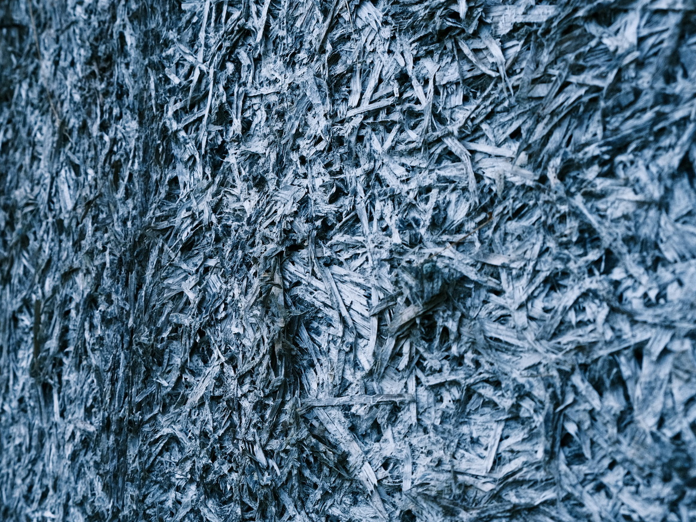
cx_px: 220
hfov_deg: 45.0
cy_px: 290
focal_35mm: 41
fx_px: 824
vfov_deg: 35.1
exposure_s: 1/28
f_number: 5.6
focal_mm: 20.5
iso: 800
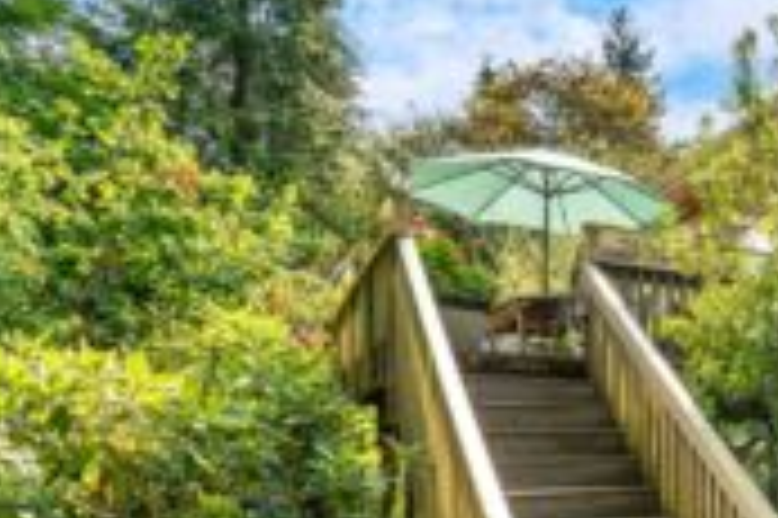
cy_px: 444
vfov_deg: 34.3
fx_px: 799
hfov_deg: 43.1
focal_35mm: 37
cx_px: 809
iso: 400
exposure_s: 1/80
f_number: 9
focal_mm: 16
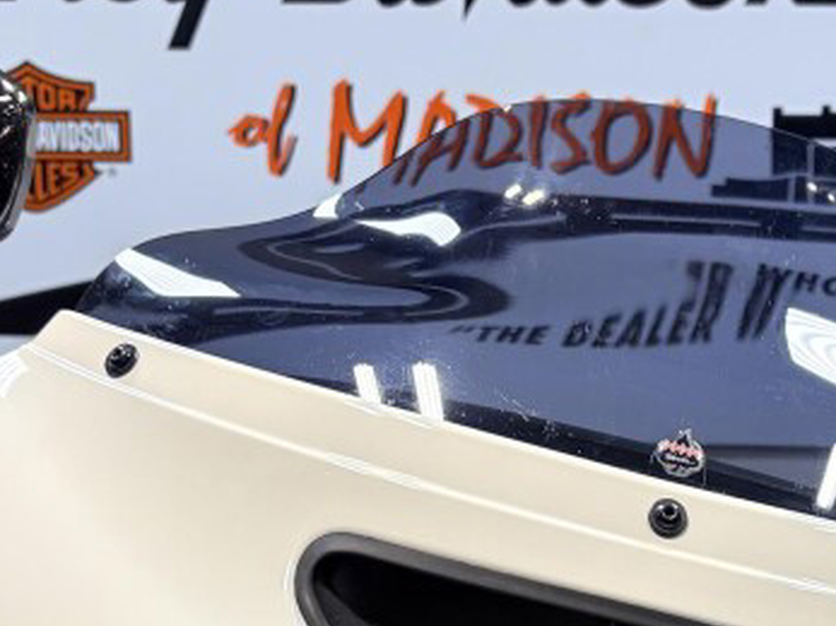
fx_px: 1931
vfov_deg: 17.4
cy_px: 782
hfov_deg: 24.3
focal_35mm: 80
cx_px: 570
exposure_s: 1/334
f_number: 1.6
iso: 50
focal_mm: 5.96
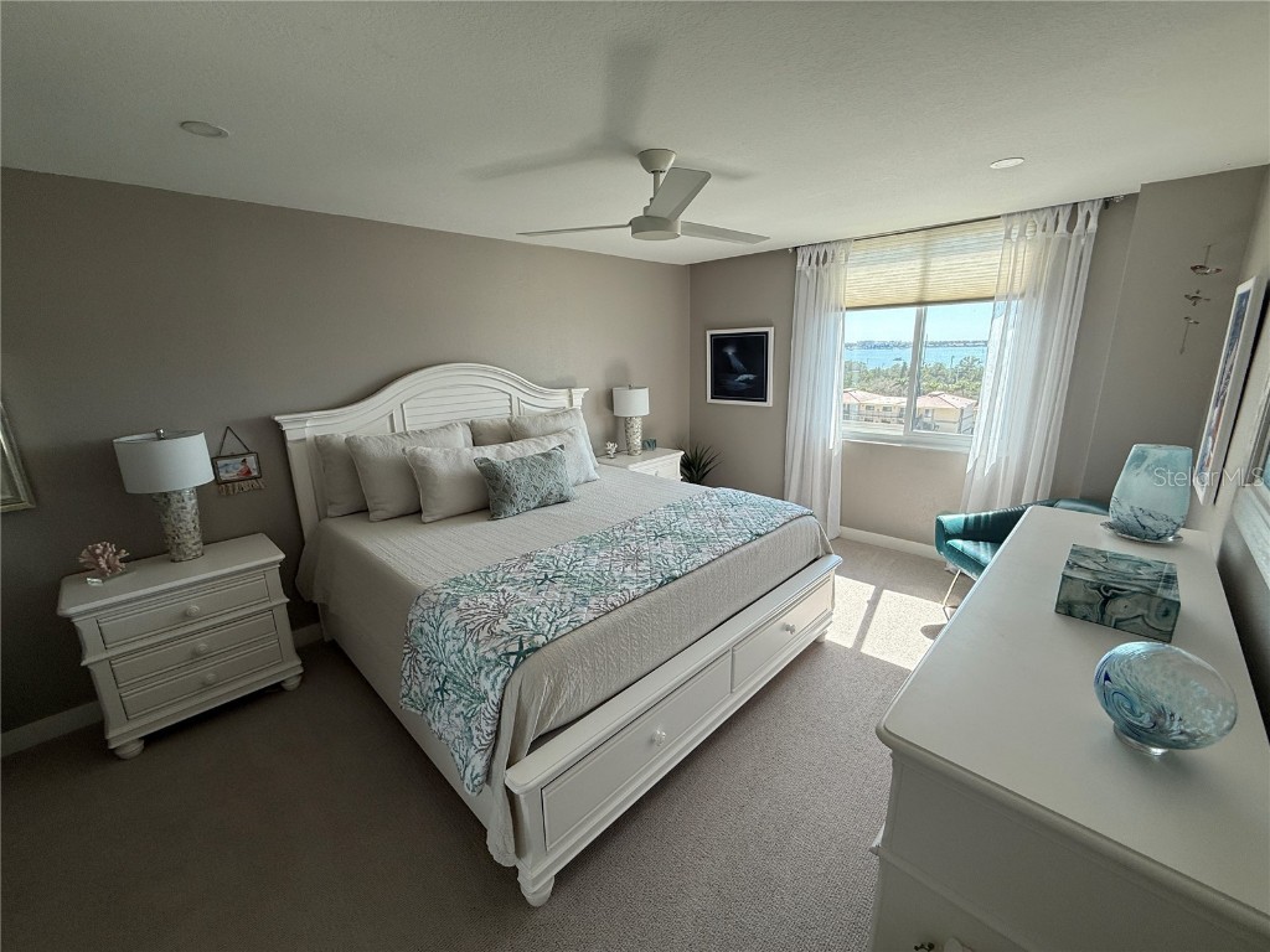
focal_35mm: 14
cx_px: 635
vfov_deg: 85.7
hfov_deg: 102.1
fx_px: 514
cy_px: 476
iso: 64
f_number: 2.2
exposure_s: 1/125
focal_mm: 2.22
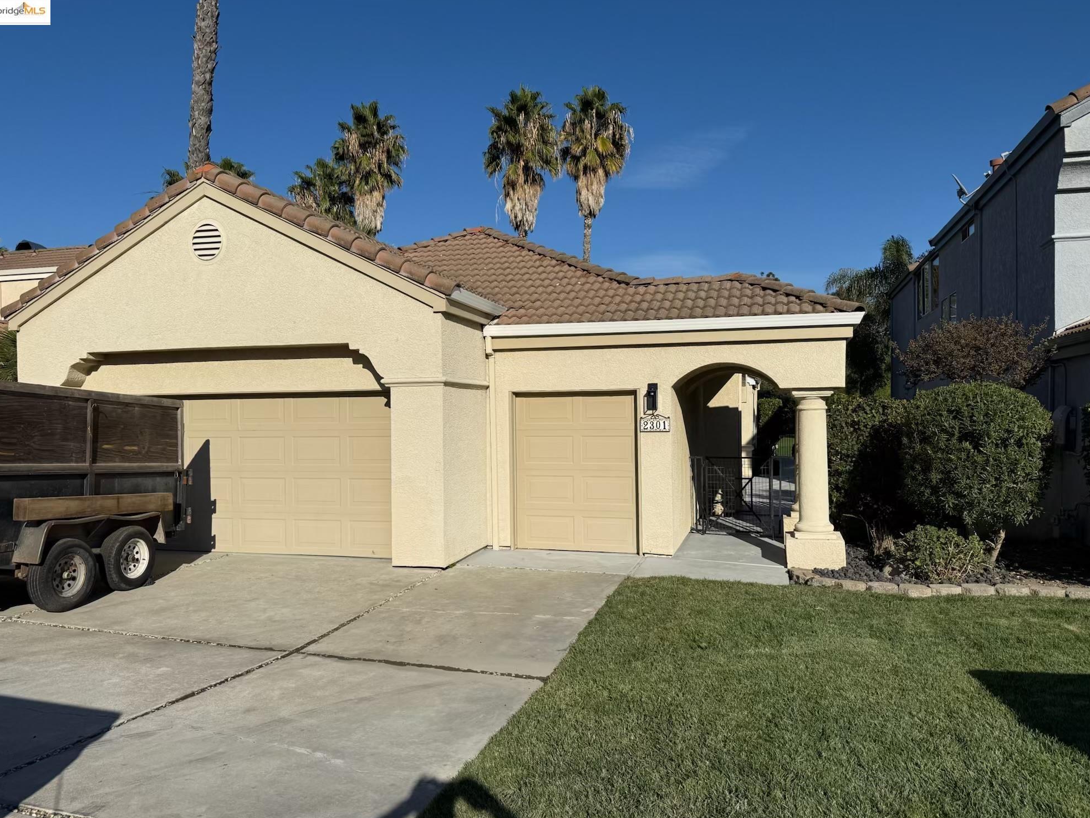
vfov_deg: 54.9
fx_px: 787
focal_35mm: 25
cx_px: 531
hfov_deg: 69.4
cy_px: 422
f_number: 1.78
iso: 80
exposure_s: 1/10309
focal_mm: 6.76
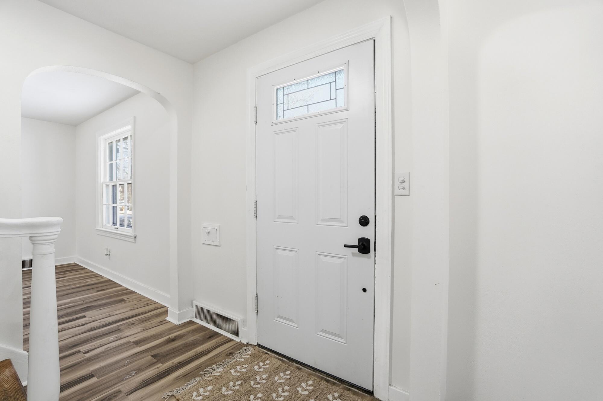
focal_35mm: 15
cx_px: 302
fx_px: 251
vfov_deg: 77.2
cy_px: 200
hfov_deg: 100.5
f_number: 4
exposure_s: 1/400
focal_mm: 10
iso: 100
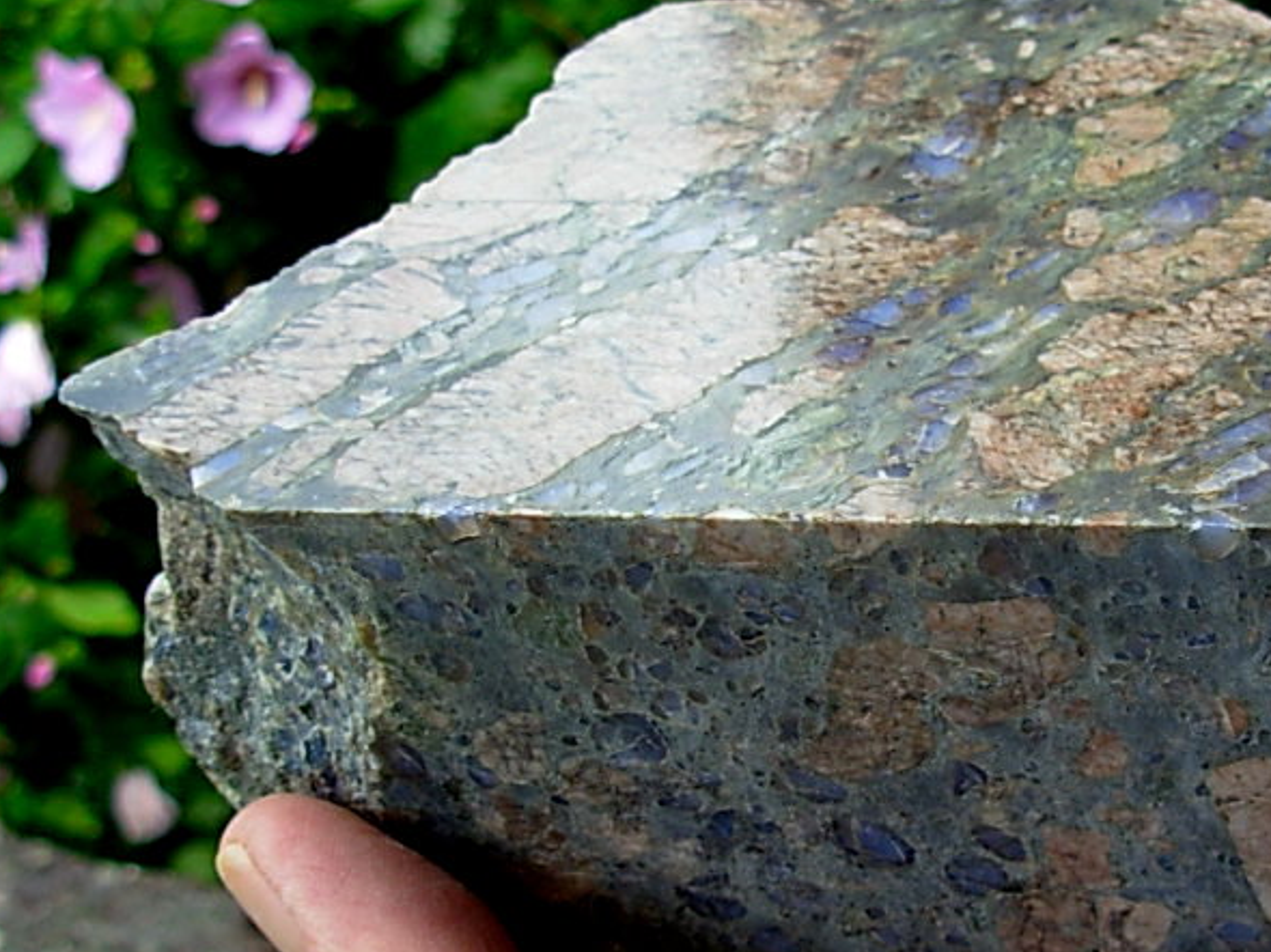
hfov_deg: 28.9
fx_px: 2422
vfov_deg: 22.2
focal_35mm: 66
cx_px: 972
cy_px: 562
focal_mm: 6.3
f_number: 2.9
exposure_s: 1/98.7
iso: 50
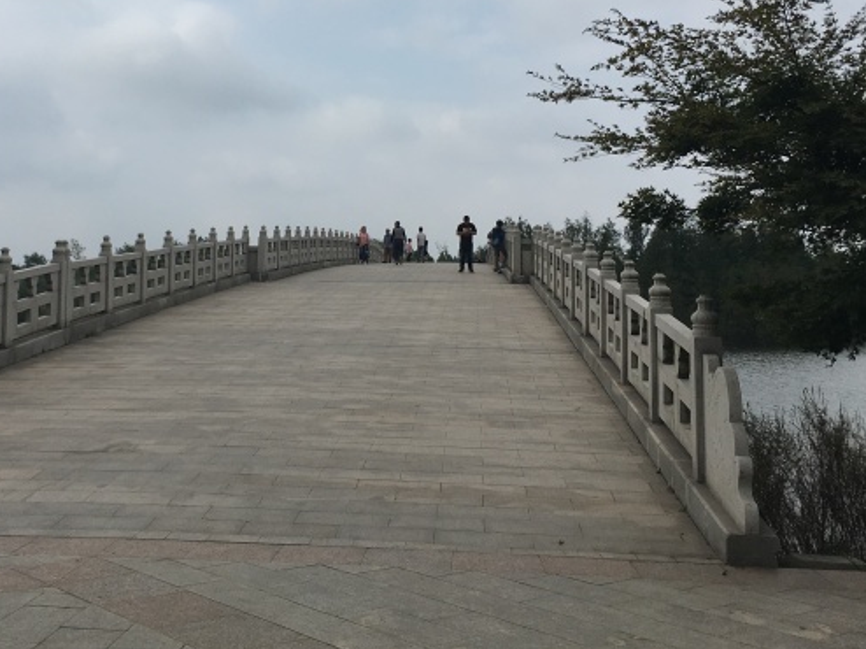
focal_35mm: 47
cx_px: 314
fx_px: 1175
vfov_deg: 30.5
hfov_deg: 40.1
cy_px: 198
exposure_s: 1/2404
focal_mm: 4.15
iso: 25
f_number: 2.2
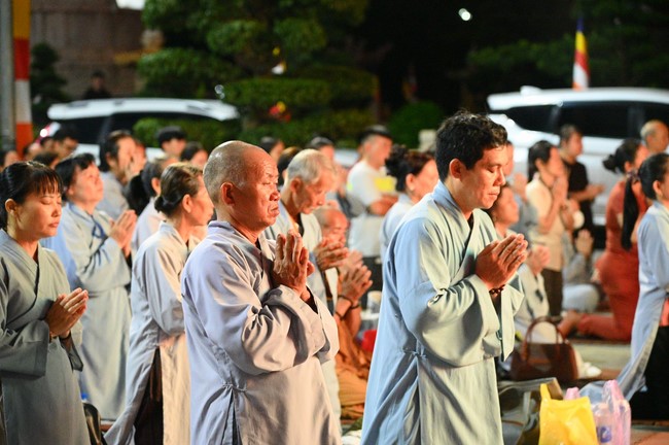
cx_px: 334
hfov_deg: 17.1
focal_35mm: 120
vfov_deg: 11.4
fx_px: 2228
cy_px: 222
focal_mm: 120
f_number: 4.5
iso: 20000
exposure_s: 1/125
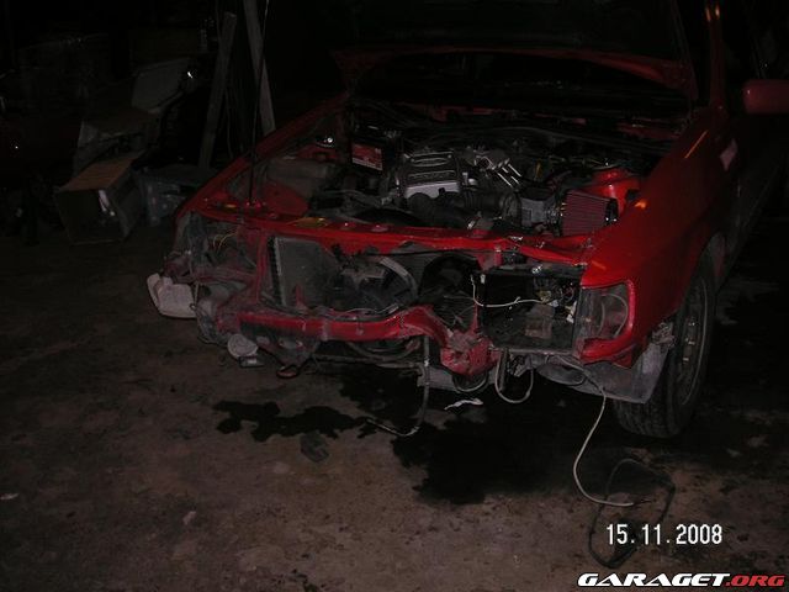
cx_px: 394
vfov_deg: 38.7
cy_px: 296
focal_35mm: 37
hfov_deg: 50.1
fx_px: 843
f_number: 2.8
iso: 50
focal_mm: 6.1
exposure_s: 1/45
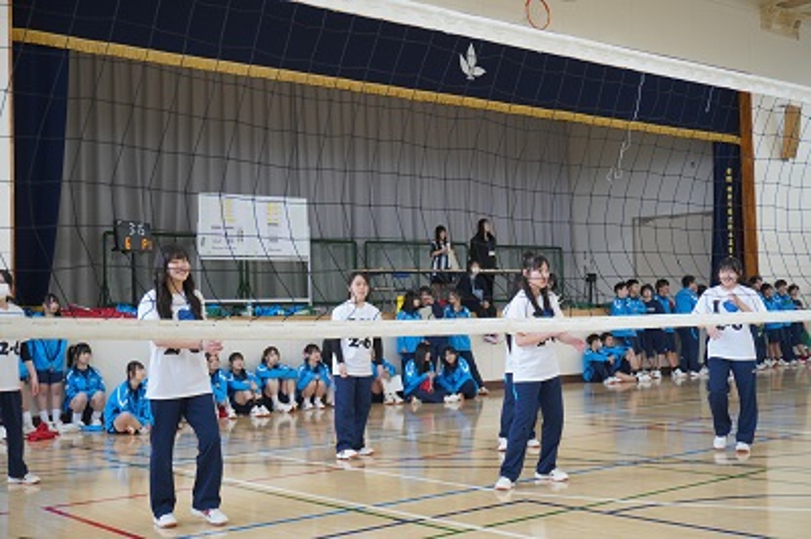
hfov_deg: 42.4
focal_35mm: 46
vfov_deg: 28.9
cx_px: 406
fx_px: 1047
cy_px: 270
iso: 1000
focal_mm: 31
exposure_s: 1/160
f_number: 5
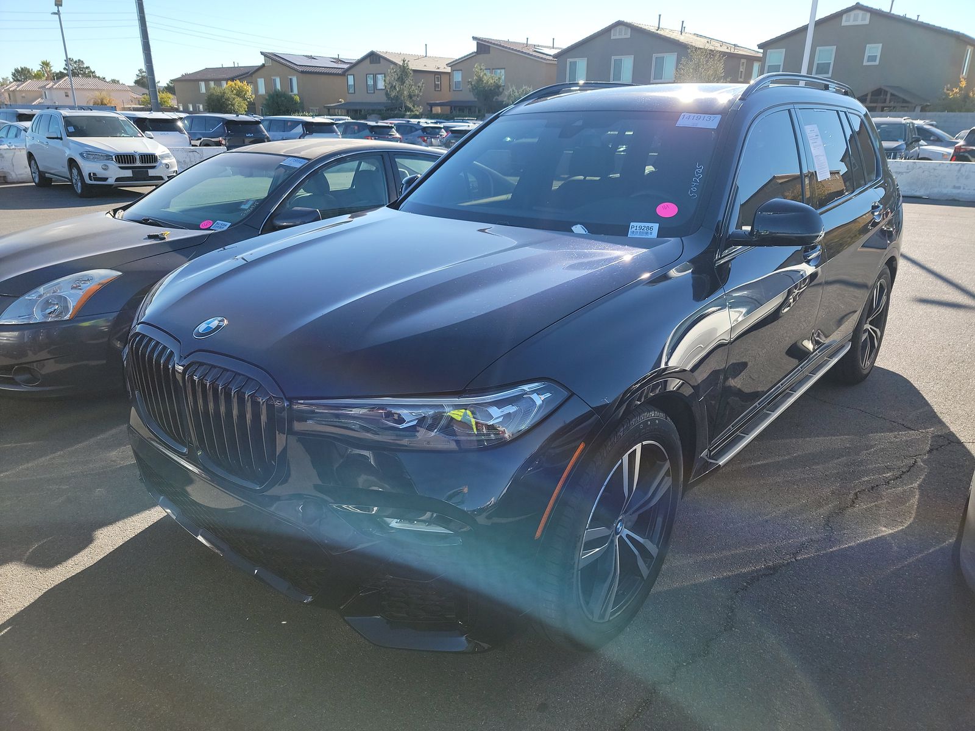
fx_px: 676
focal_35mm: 24
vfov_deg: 56.8
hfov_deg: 71.6
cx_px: 488
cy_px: 366
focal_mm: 6.7
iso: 50
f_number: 1.8
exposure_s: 1/426
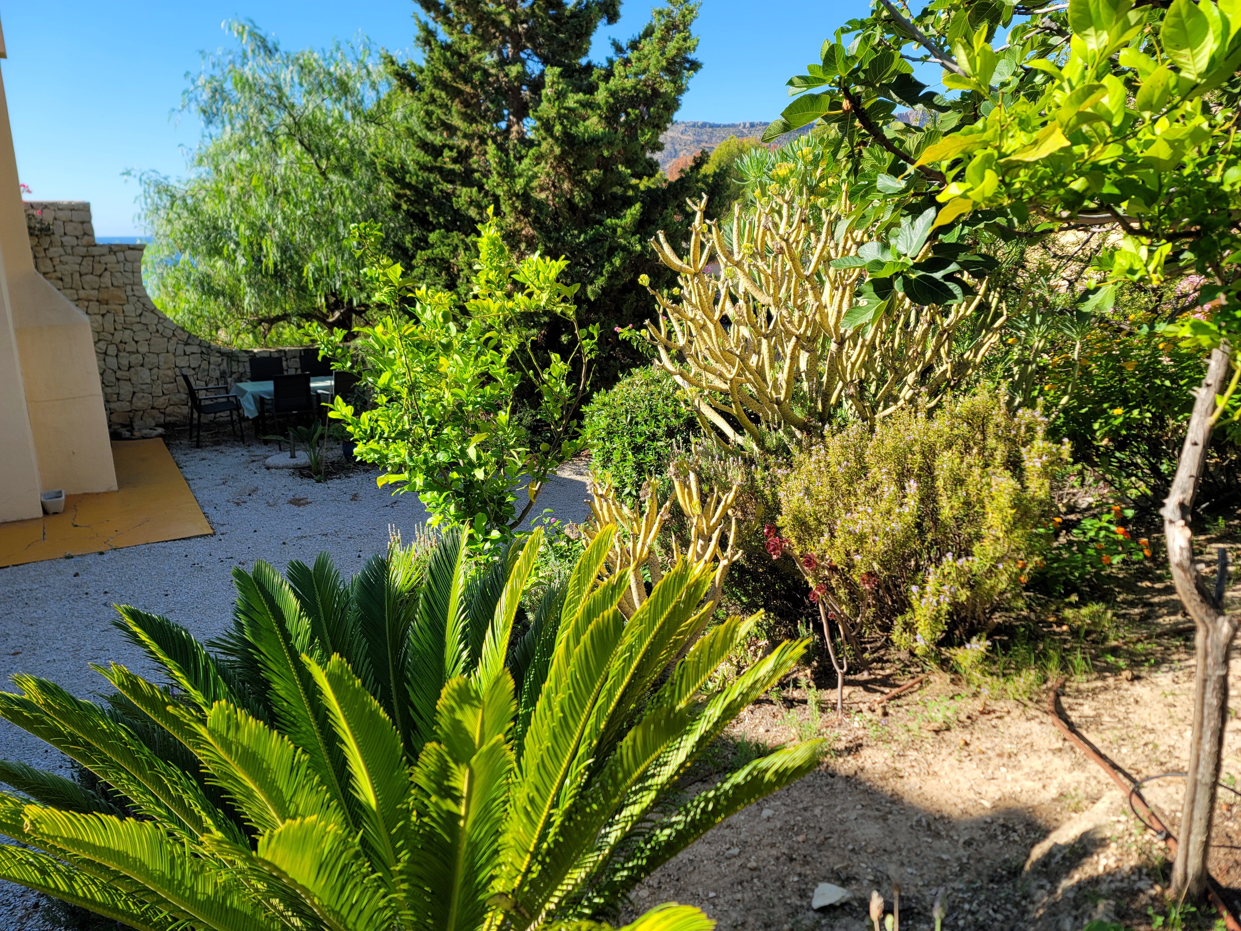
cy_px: 466
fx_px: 896
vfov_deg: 54.9
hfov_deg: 69.4
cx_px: 620
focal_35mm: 25
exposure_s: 1/483
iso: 20
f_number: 1.8
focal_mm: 7
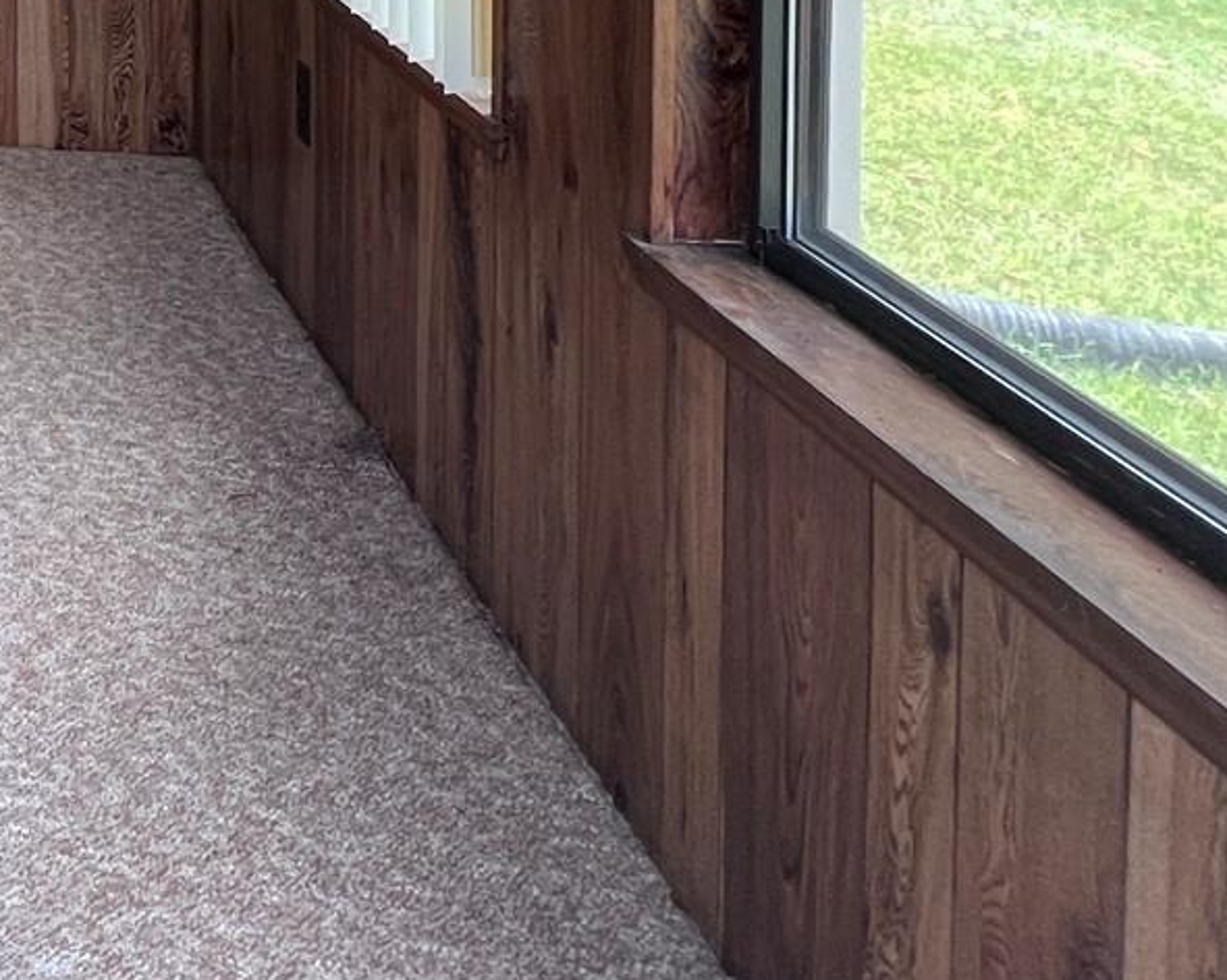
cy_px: -322
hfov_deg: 27.0
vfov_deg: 27.8
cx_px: -679
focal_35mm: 44
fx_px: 1597
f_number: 1.8
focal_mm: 1.57
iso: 100
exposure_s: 1/99
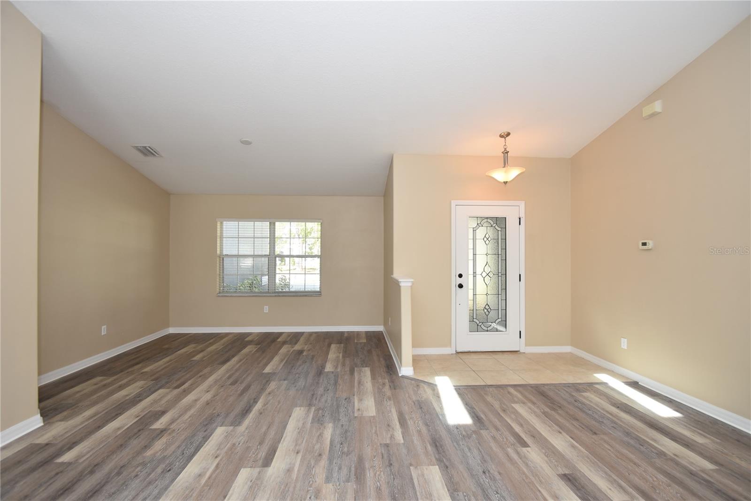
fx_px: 313
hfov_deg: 100.4
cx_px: 376
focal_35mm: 15
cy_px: 250
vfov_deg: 77.3
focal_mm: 10
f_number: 4
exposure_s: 1/60
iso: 200
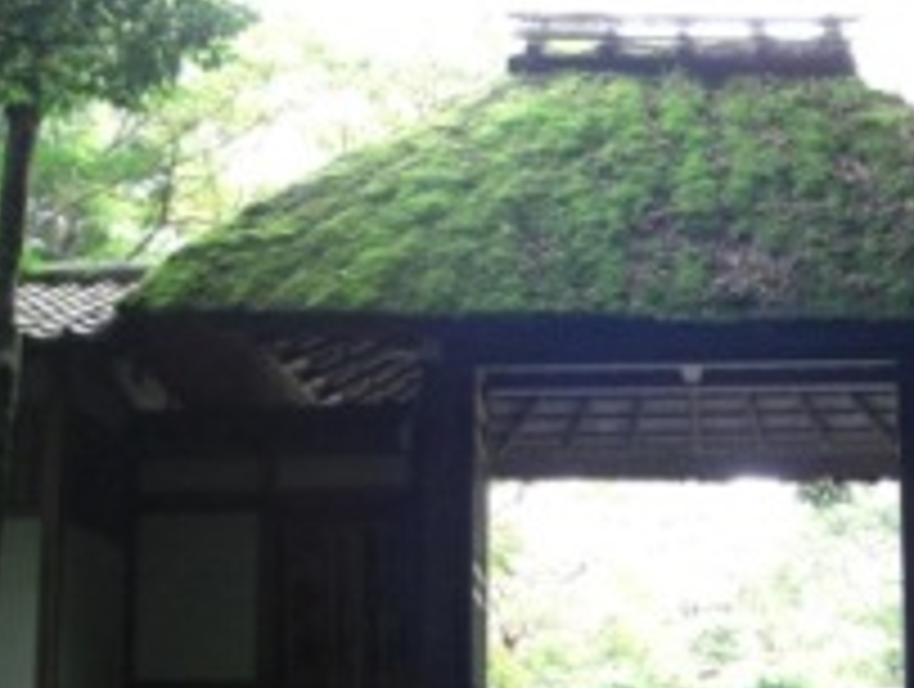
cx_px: 702
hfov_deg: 28.4
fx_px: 1772
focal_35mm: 67
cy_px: 479
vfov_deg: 21.9
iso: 200
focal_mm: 6.3
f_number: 3.4
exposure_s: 1/40
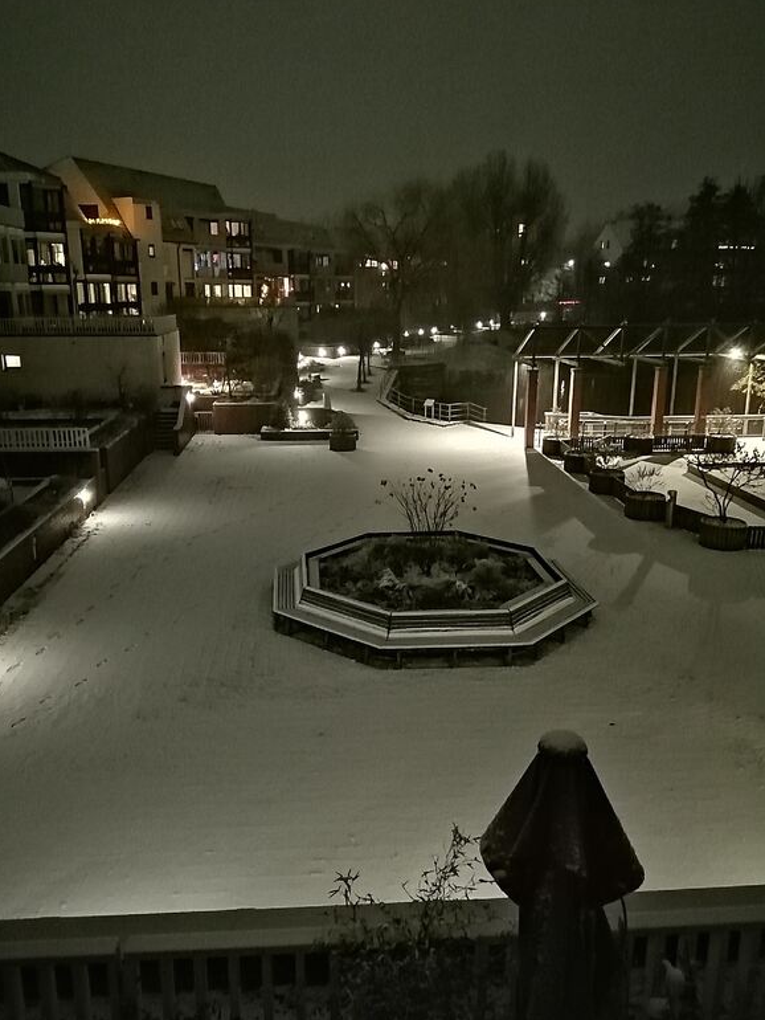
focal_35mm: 27
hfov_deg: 51.4
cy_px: 515
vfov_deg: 65.3
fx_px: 795
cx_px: 369
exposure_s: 4
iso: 1000
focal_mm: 3.6
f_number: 1.8
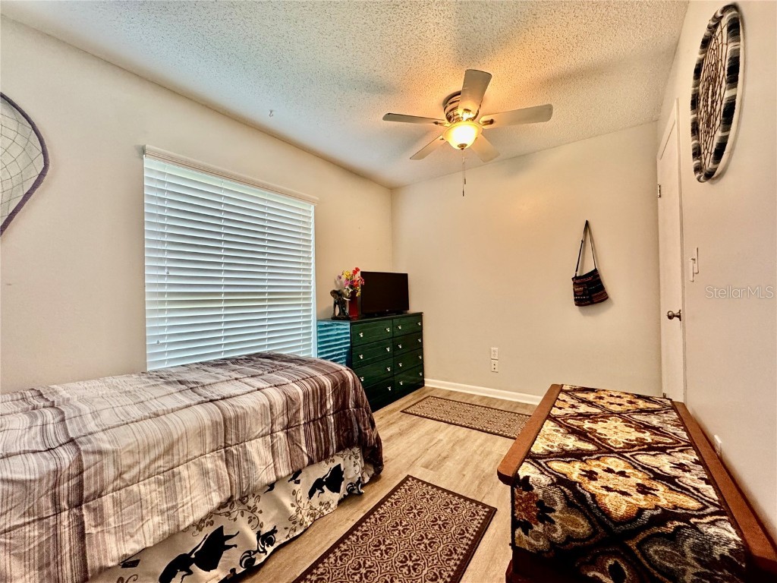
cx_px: 388
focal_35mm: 14
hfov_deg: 102.1
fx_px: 314
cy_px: 292
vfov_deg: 85.7
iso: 250
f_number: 2.2
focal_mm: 2.22
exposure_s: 1/60
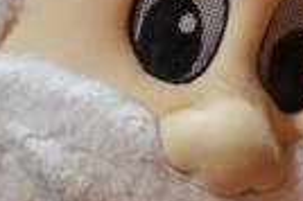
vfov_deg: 3.6
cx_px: 769
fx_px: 3228
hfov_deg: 5.2
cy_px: 349
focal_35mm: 384
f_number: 4.5
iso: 1600
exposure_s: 1/25
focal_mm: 43
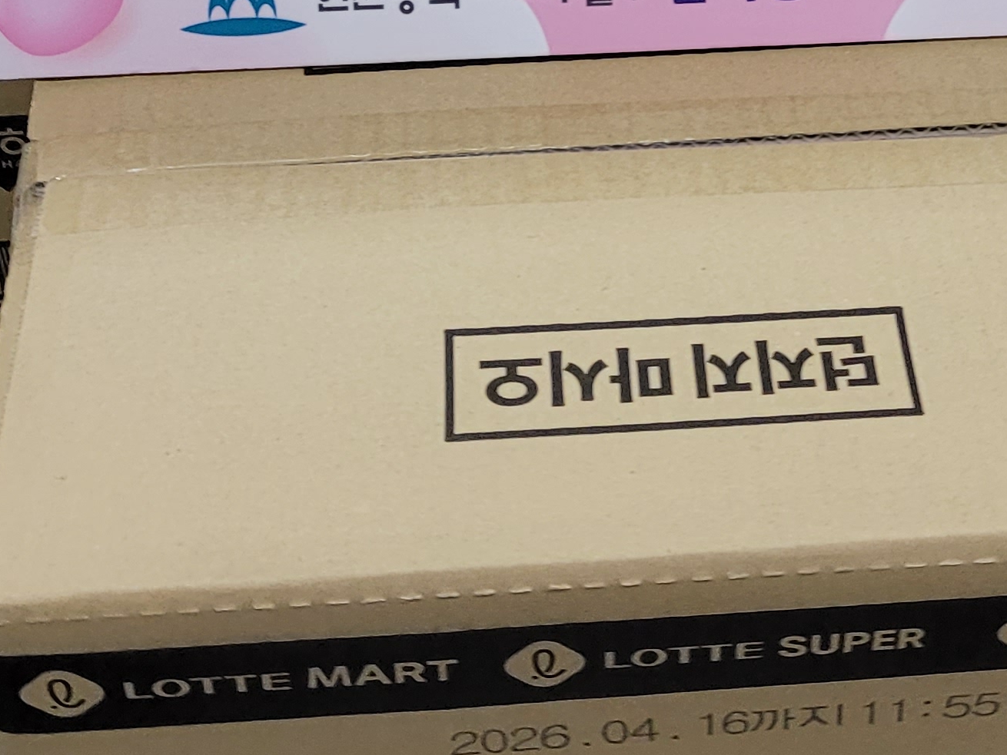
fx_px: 2328
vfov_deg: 17.7
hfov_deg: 24.1
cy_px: -108
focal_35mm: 80
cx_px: 769
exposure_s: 1/120
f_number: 1.8
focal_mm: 5.4
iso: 250
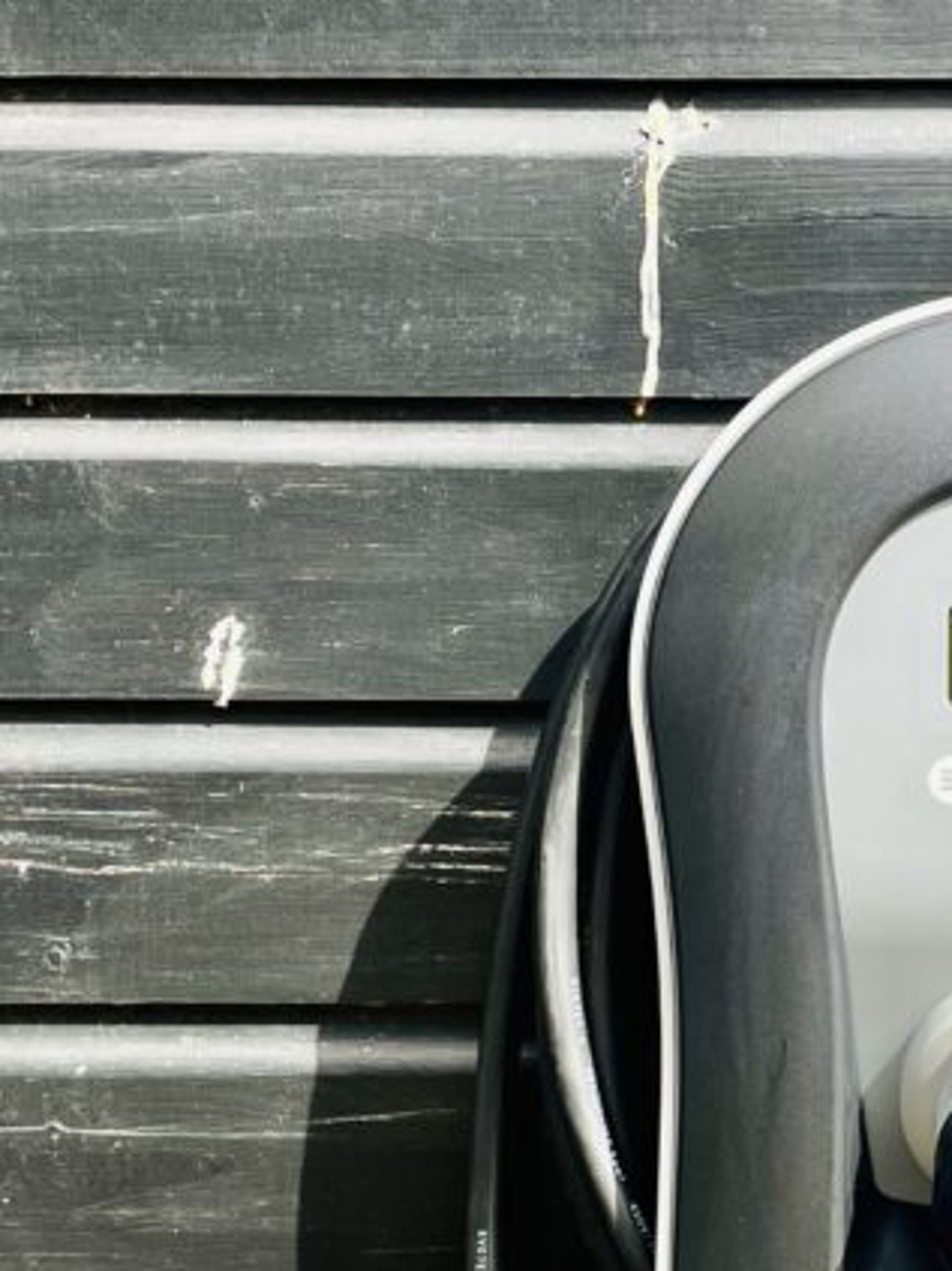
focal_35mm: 63
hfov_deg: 22.0
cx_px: 1051
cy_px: 1061
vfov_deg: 29.8
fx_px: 2311
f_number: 1.6
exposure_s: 1/561
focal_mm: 4.2
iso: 50
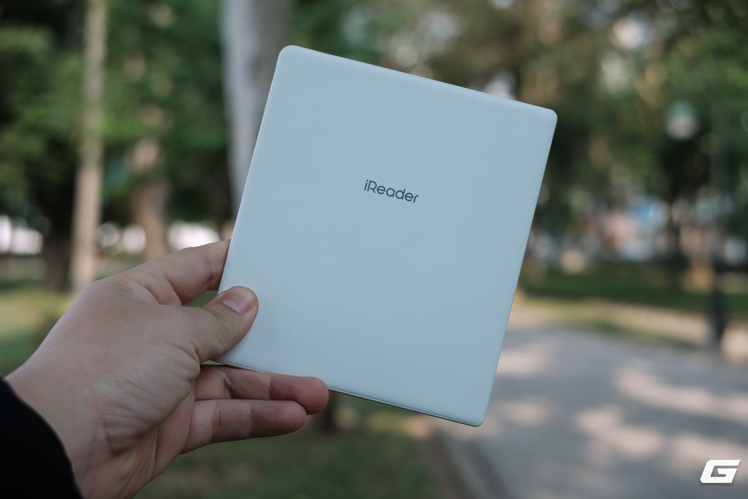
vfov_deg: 25.5
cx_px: 374
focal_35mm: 53
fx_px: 1101
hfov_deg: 37.5
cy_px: 250
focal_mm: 35
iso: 250
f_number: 3.2
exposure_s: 1/850
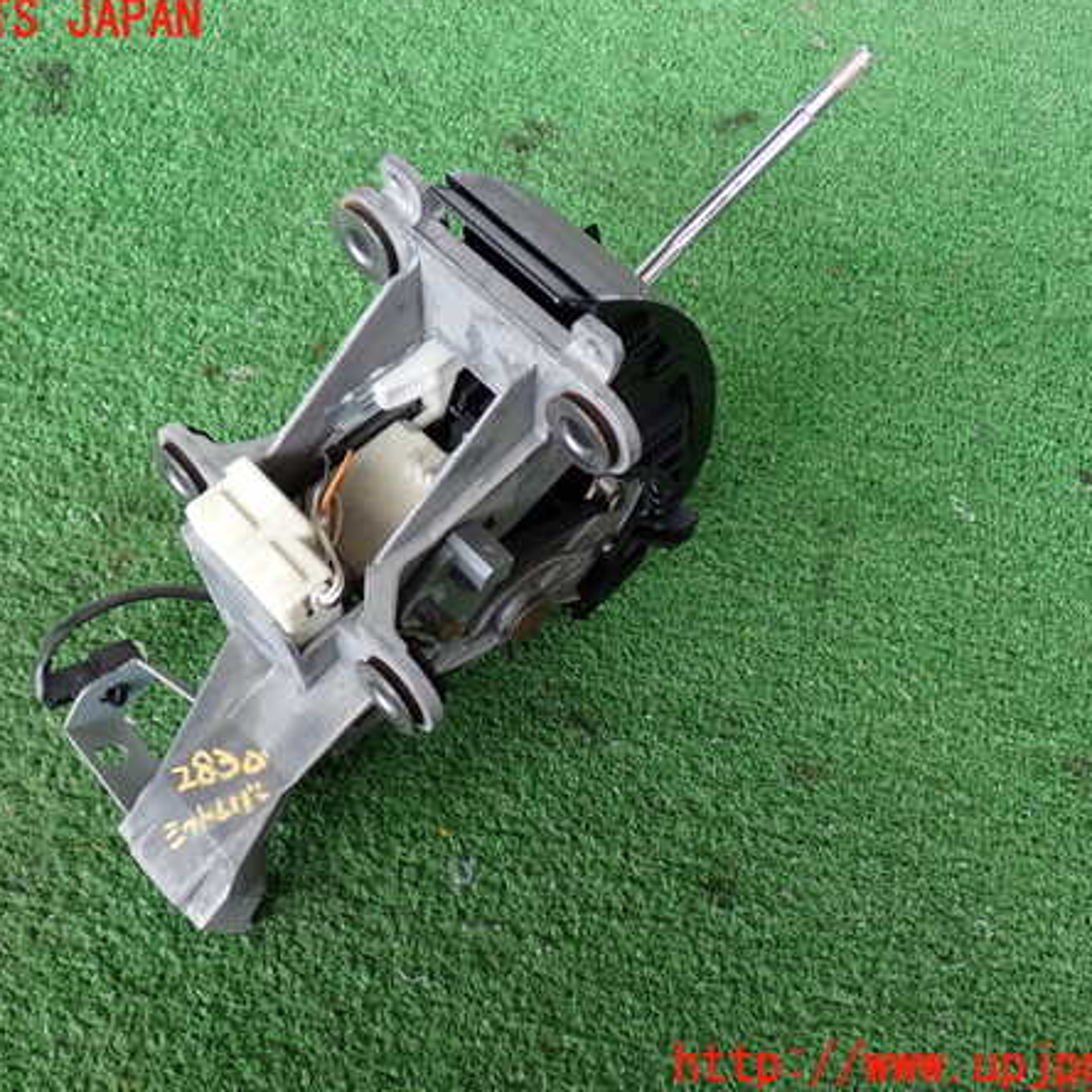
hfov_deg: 39.1
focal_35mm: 43
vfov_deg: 39.2
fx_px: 1535
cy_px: 544
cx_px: 492
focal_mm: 6.37
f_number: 2.5
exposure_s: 1/80
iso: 160
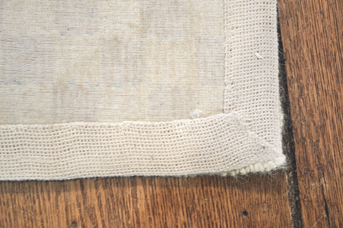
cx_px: 172
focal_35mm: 82
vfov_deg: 16.5
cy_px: 114
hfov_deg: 24.6
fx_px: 785
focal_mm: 55
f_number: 5.6
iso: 900
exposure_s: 1/15
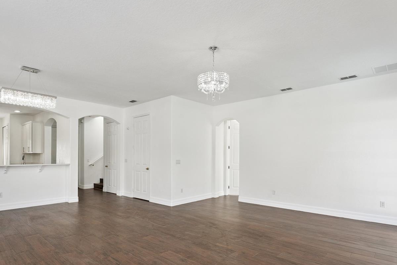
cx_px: 196
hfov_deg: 82.5
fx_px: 226
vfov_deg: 60.2
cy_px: 157
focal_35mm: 21
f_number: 10
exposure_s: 1/125
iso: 800
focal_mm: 15.4
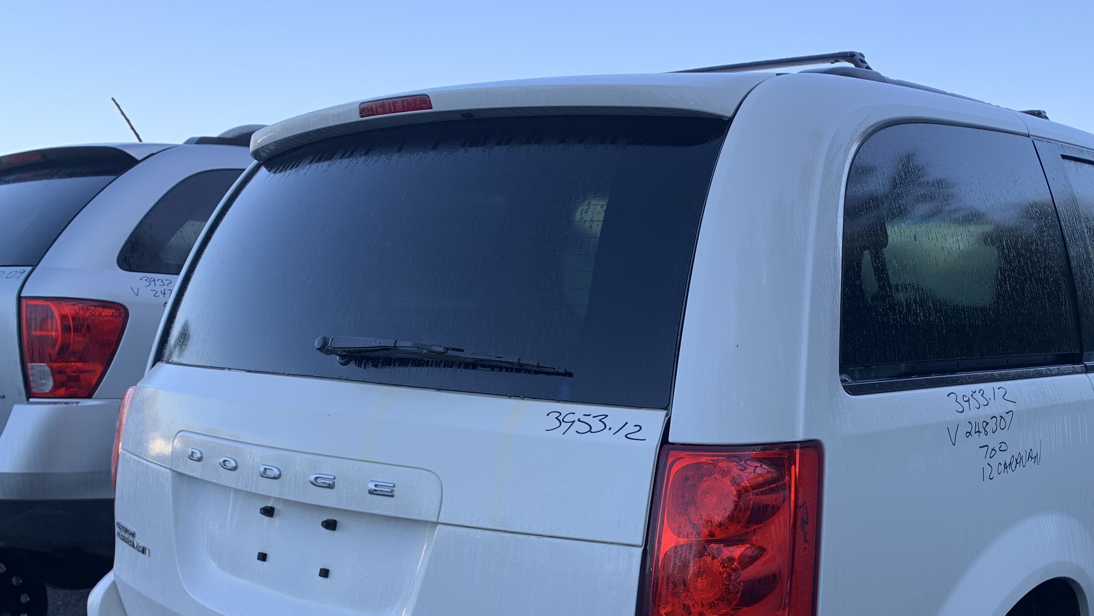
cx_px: 692
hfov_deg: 52.2
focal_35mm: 38
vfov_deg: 30.2
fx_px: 1102
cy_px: 521
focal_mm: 4.25
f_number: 1.8
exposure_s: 1/329
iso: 25
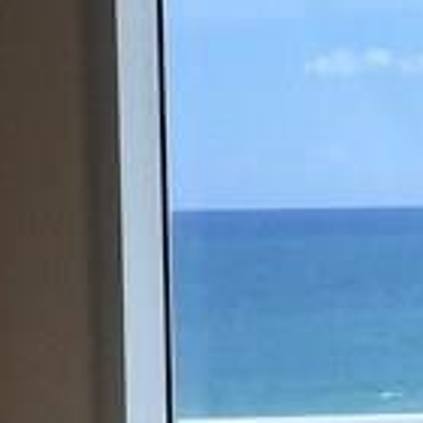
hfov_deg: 8.9
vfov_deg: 9.4
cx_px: 787
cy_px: 258
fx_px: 2585
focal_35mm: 187
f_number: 2.2
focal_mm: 4.15
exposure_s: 1/1364
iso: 32
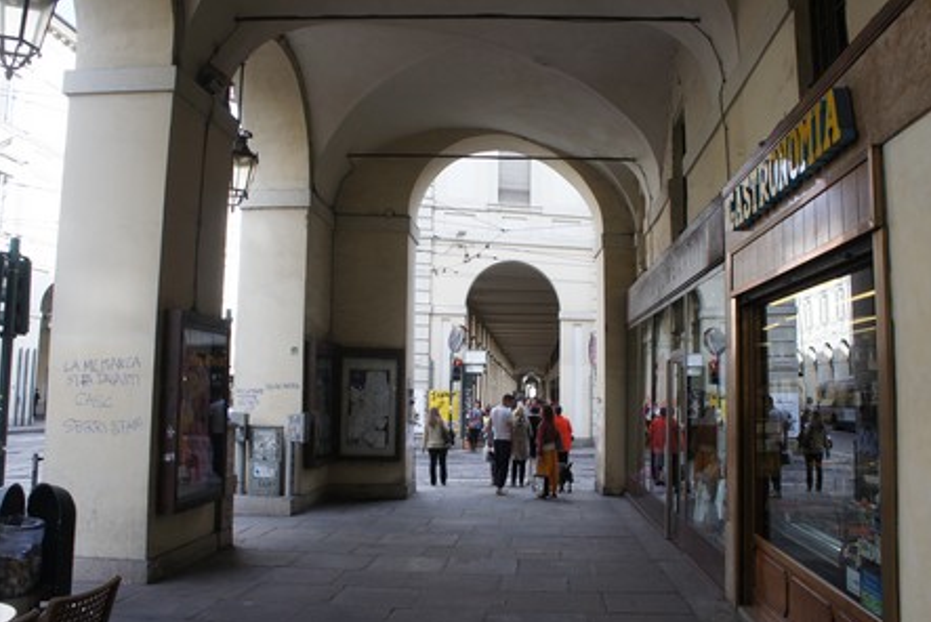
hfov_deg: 65.4
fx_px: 725
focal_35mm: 28
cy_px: 317
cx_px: 475
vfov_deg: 46.5
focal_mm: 18
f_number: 5.6
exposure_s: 1/250
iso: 640
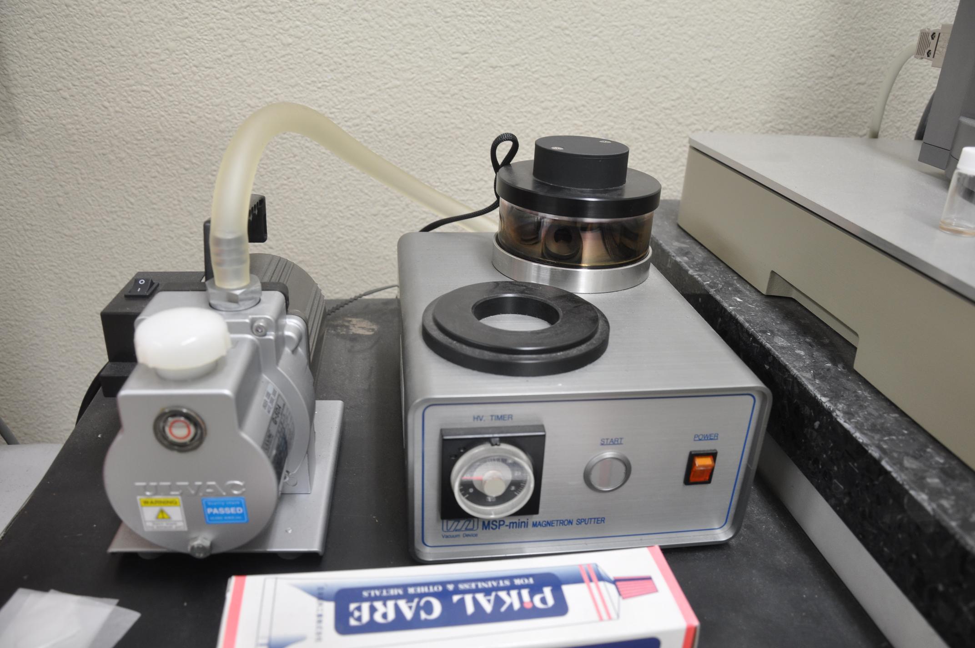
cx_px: 488
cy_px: 324
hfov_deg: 67.4
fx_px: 730
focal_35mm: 27
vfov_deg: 47.8
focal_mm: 18
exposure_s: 1/20
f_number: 4.8
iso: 400
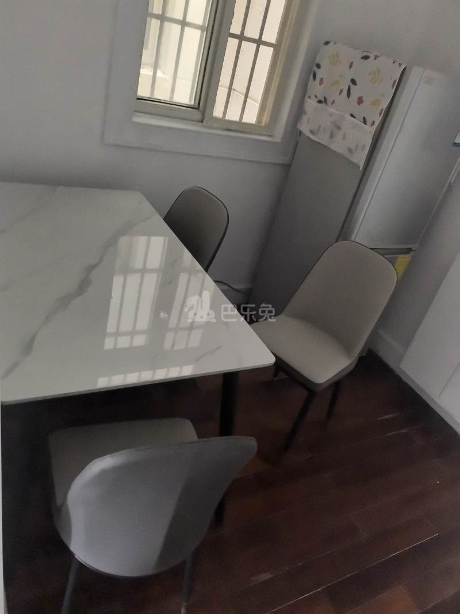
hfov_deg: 51.3
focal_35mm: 27
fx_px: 478
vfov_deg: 65.3
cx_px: 230
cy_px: 307
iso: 1600
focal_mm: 5.75
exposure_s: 1/100
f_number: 1.4
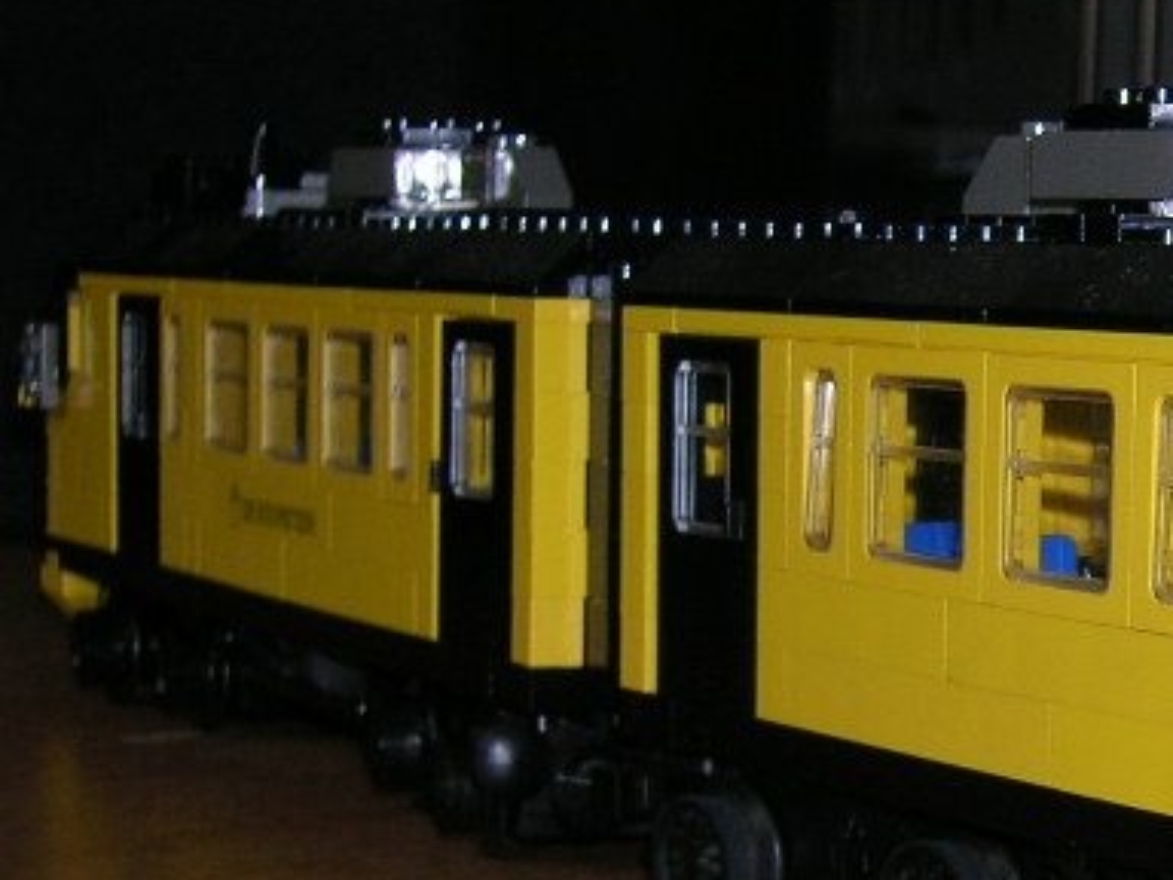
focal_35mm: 112
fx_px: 3795
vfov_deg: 13.2
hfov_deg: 17.0
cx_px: 1271
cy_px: 691
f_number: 3.1
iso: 50
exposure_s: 1/60.1
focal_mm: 7
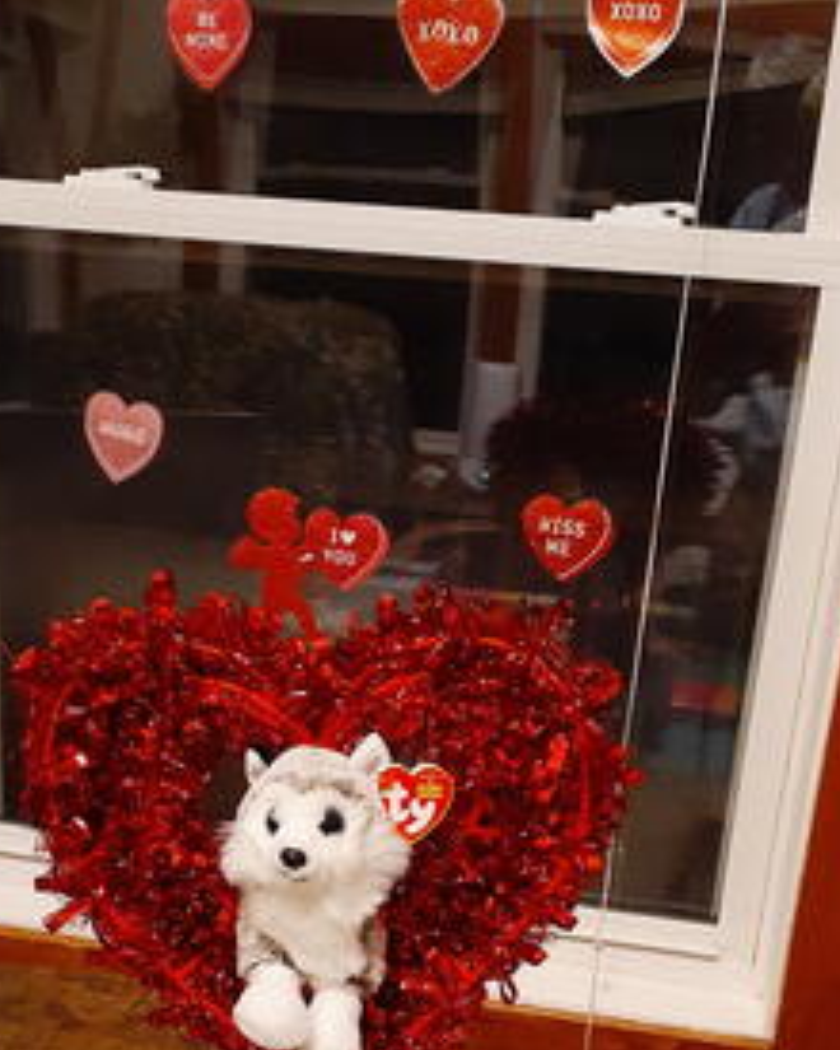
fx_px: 1492
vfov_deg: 37.2
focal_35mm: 48
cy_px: 859
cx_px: 410
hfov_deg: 31.4
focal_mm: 3.6
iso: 800
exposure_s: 1/20
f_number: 1.9
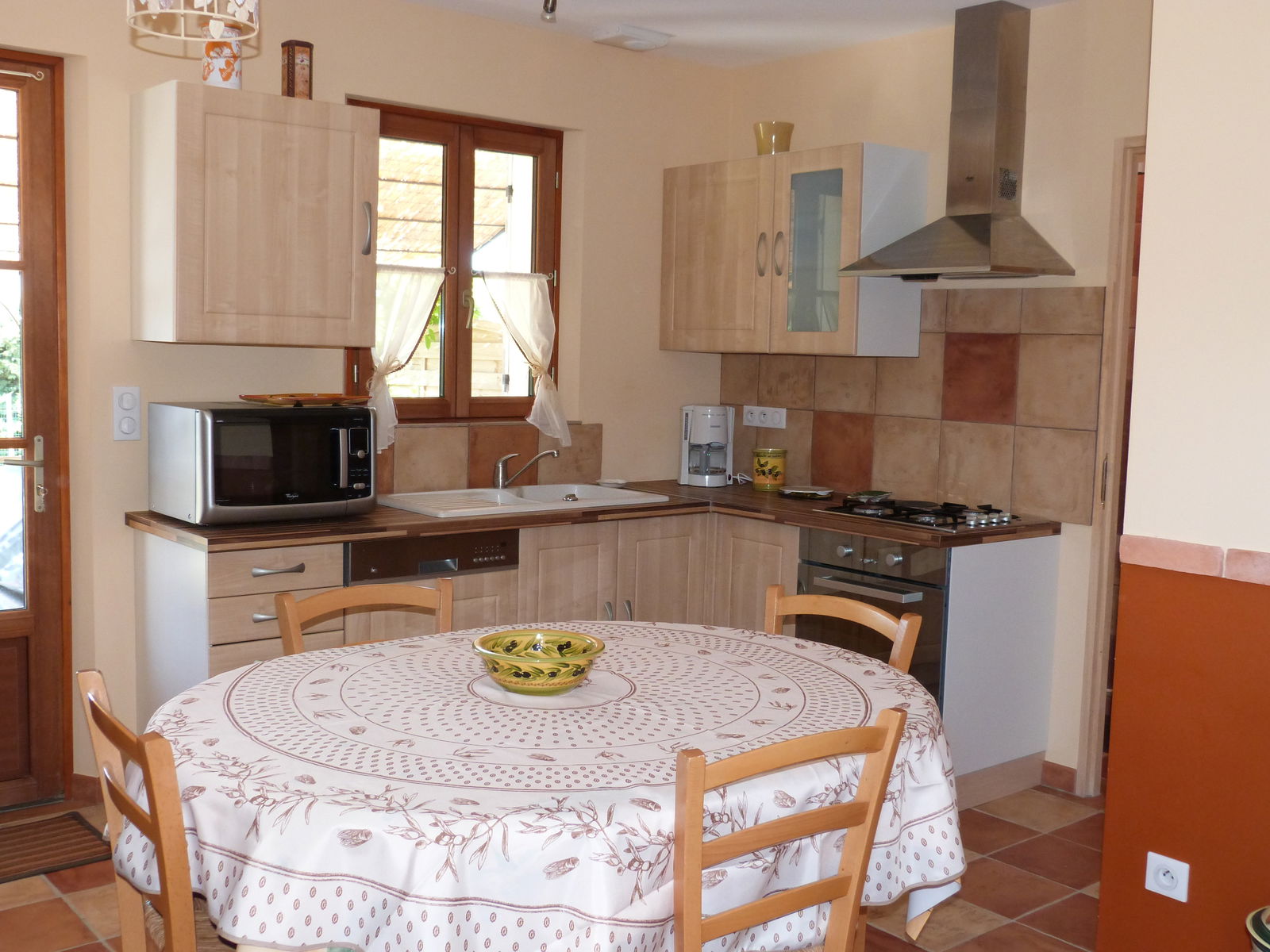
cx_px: 635
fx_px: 1321
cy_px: 476
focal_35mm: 36
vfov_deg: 39.7
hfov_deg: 51.4
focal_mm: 6.3
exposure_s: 1/60
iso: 200
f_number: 3.1
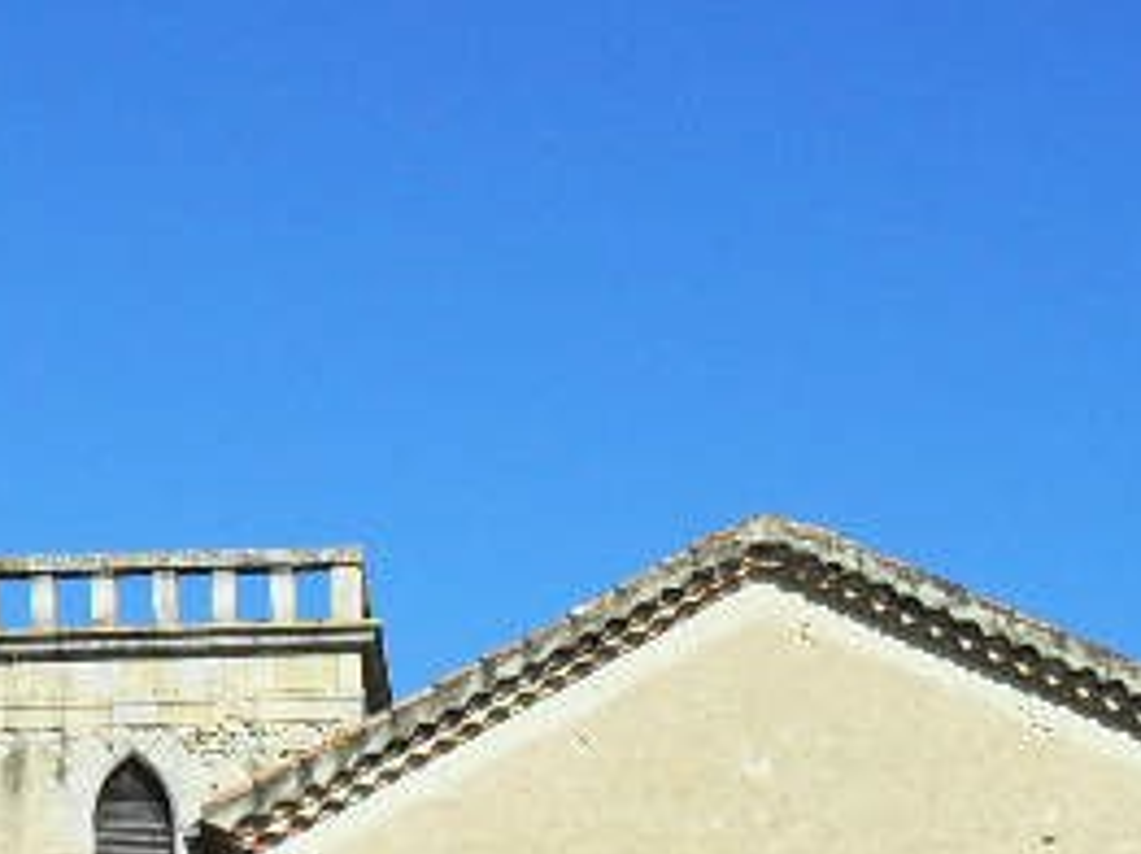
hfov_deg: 14.3
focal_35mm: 137
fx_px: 4512
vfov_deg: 10.8
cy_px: 758
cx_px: 113
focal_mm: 6.3
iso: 100
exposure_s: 1/250
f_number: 8.4
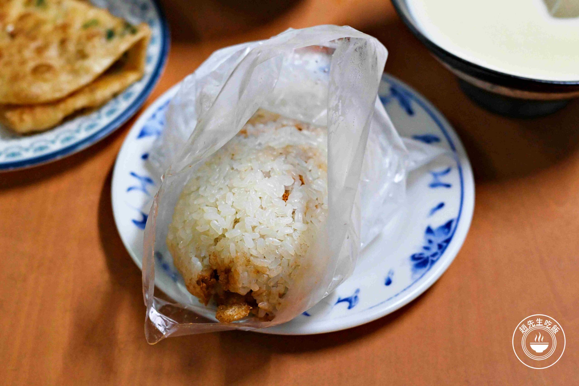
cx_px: 290
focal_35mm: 75
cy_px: 193
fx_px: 1206
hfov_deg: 27.0
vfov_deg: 18.2
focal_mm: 50
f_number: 3.2
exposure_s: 1/200
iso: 2800
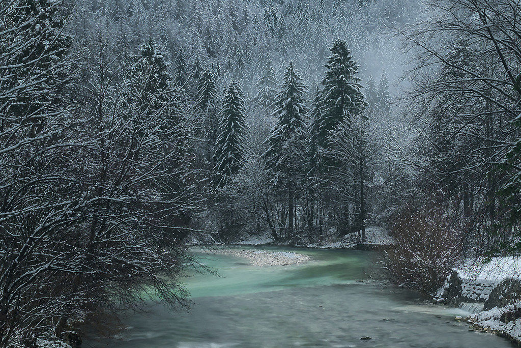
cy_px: 88
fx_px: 1187
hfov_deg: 24.7
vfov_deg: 16.6
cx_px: 302
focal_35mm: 82
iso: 100
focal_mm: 35
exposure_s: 13
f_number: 11
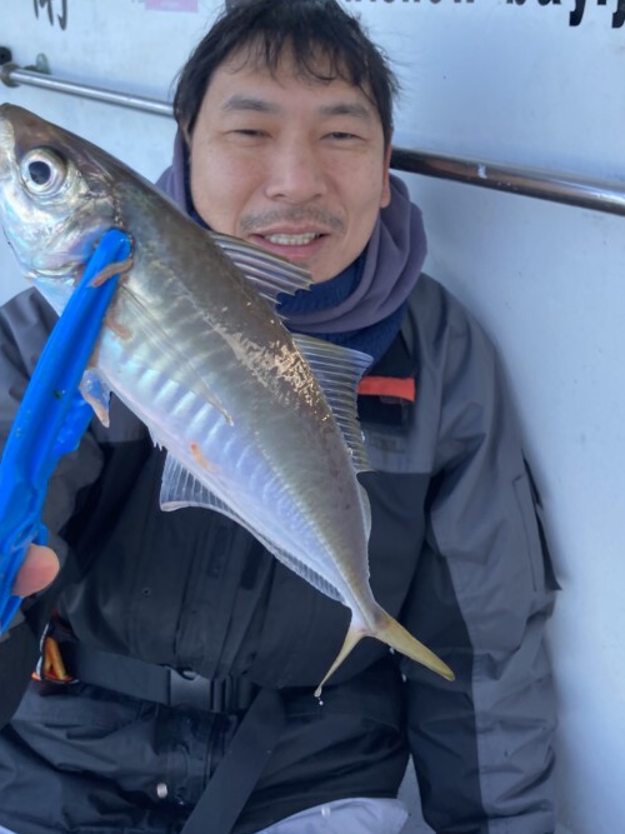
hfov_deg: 34.3
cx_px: 271
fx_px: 1011
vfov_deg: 44.6
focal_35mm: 42
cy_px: 334
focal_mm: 3.99
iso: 25
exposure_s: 1/122
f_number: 1.8
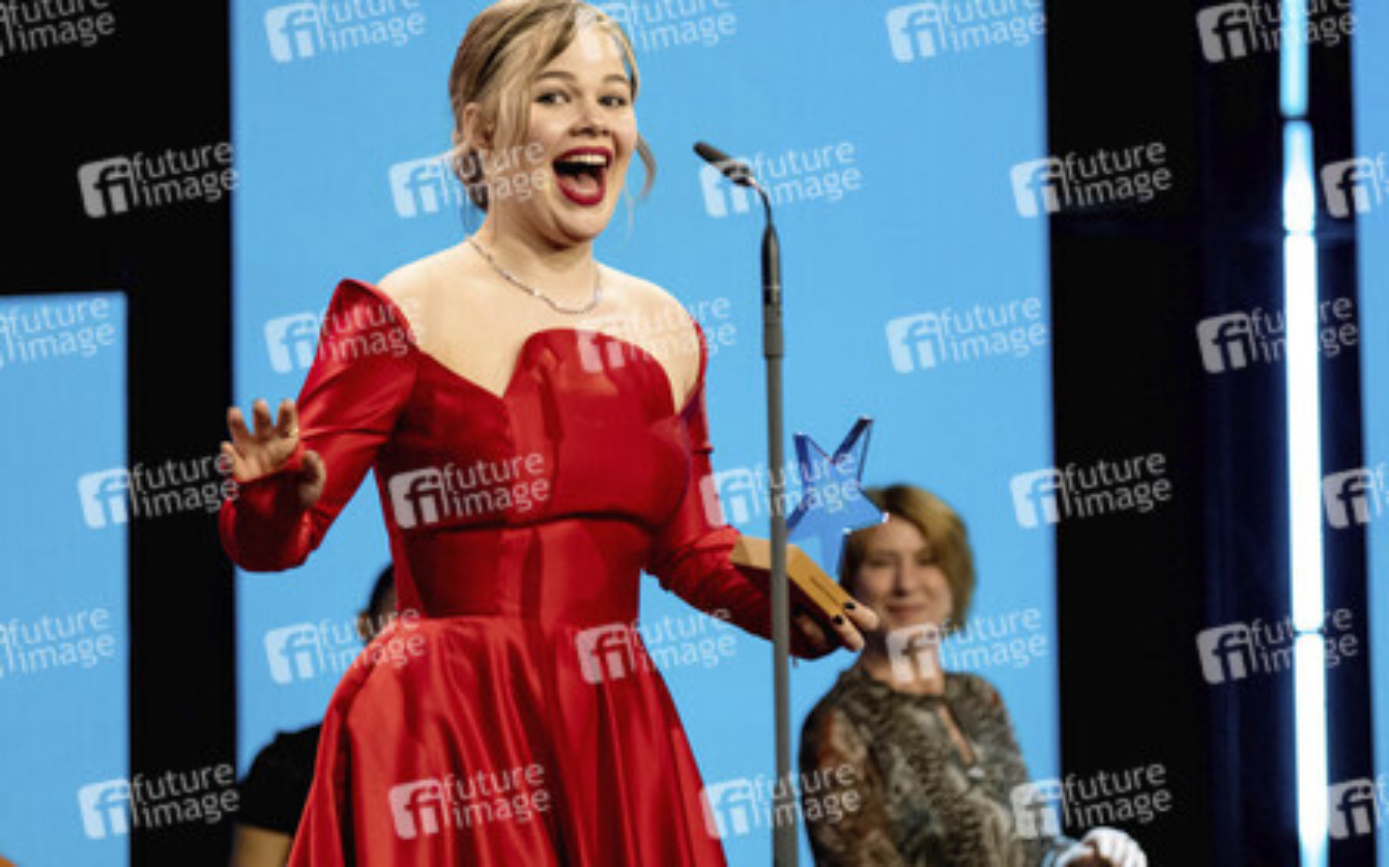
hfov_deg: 11.4
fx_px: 6963
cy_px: 413
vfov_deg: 7.1
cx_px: 698
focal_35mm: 184
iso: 2500
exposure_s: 1/300
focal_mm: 119.2
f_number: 2.8
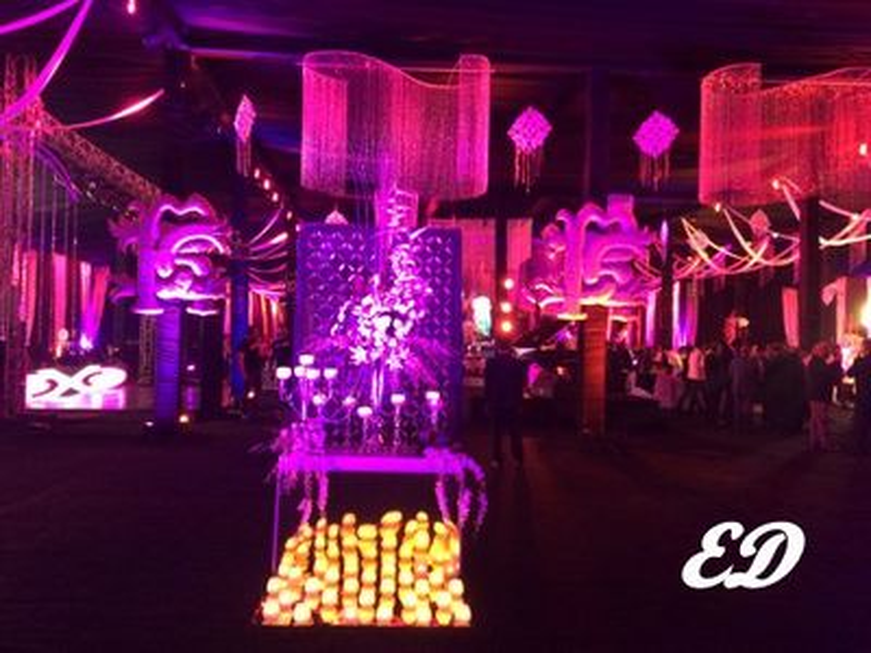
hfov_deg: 61.7
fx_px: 730
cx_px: 436
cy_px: 326
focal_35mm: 29
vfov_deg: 48.2
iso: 320
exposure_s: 1/24
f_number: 2.2
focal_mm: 4.15
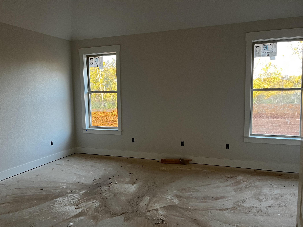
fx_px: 254
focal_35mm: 29
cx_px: 141
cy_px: 118
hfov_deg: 61.6
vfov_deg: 48.2
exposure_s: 1/72
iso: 125
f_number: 1.6
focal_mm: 5.1
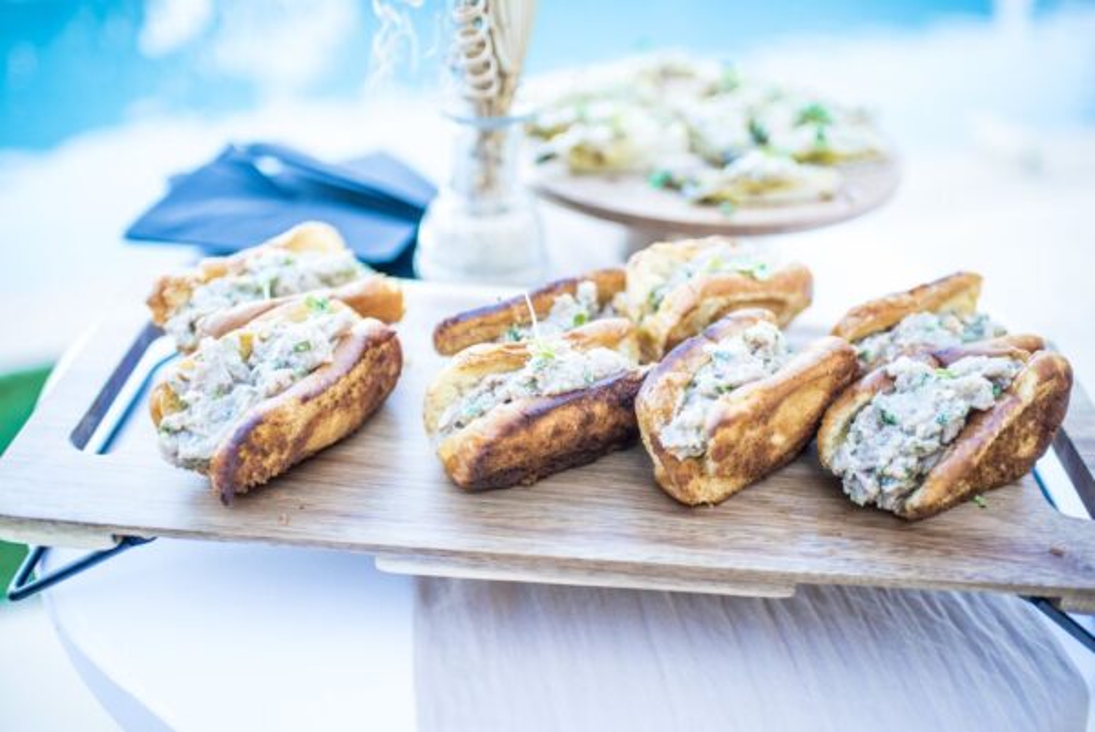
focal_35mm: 35
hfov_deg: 54.4
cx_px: 548
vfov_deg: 37.9
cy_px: 366
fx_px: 1065
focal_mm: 35
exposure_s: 1/160
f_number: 1.8
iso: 400
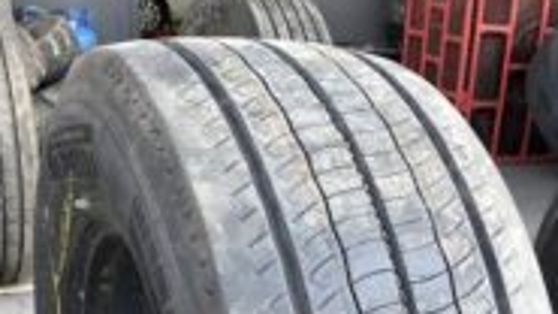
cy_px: 469
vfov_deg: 16.6
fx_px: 976
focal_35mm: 66
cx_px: 347
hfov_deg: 31.8
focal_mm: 4.25
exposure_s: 1/121
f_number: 1.8
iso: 40
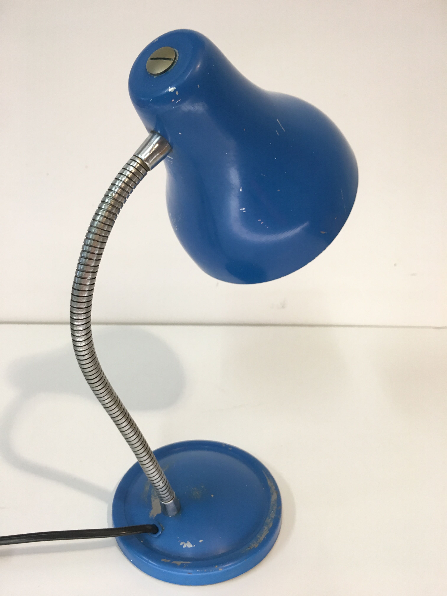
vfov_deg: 61.7
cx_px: 224
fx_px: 499
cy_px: 298
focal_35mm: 29
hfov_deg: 48.2
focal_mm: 4.15
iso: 64
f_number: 2.2
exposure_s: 1/33
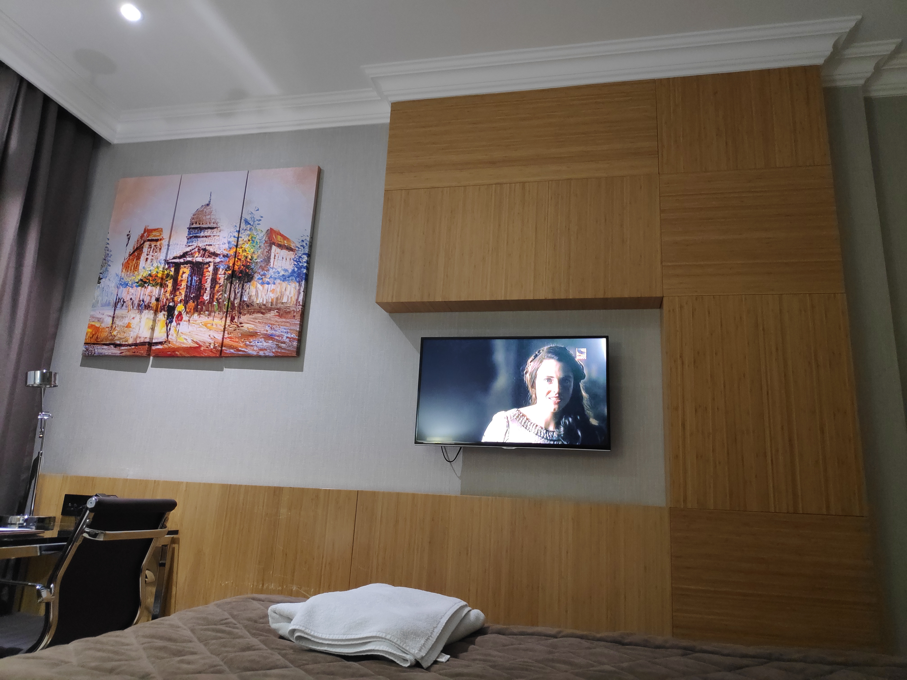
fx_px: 524
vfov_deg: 66.0
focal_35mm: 20
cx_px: 454
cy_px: 340
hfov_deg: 81.7
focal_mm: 3.94
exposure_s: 1/50
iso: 923
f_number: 1.9
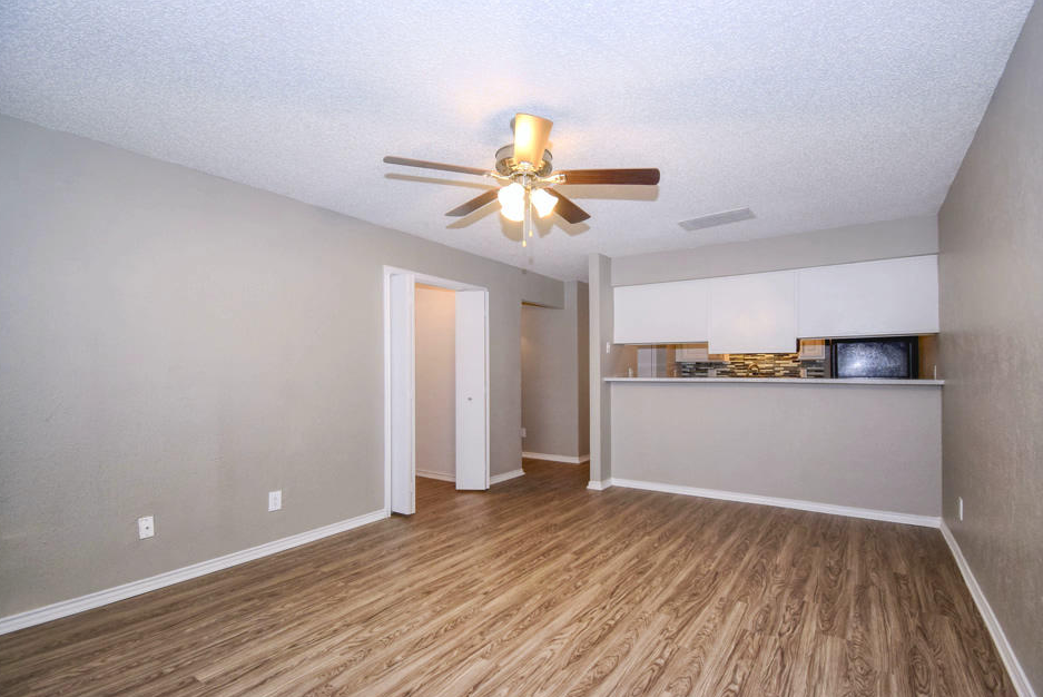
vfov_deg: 73.8
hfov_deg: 96.6
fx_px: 464
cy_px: 370
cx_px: 549
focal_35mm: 16
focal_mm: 10
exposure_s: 1/100
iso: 800
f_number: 5
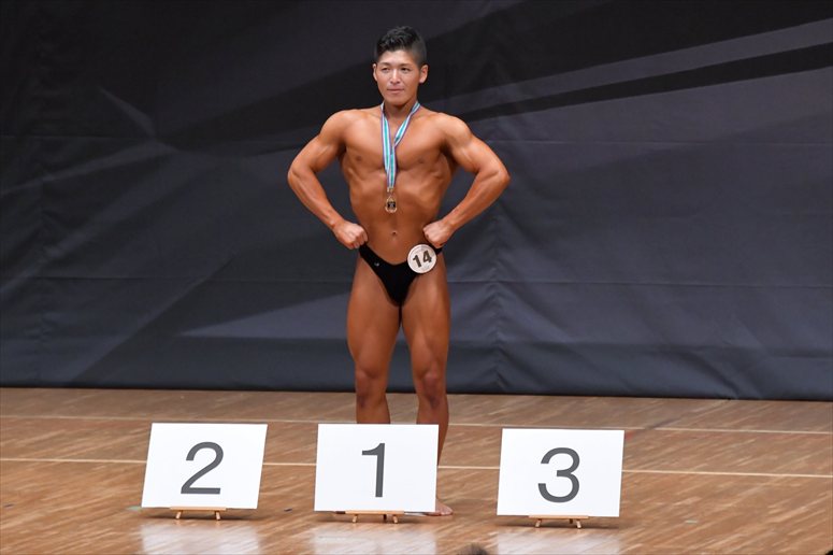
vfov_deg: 4.6
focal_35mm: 300
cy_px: 278
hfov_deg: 6.9
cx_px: 416
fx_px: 6938
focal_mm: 200
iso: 6400
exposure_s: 1/400
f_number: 5.6
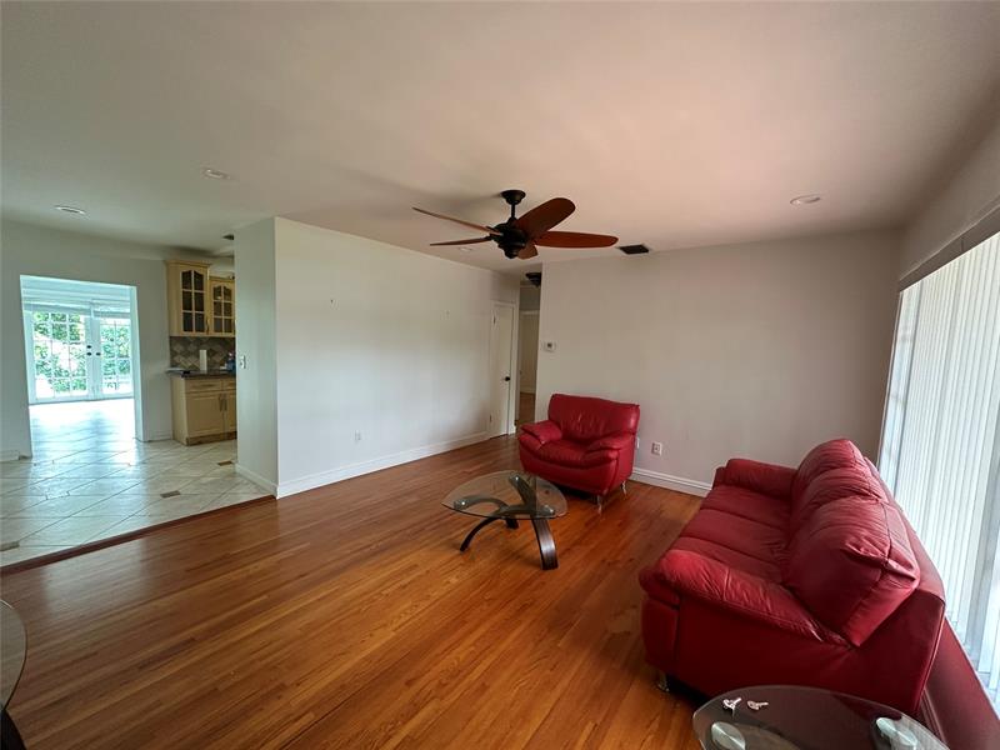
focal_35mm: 14
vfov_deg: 85.7
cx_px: 500
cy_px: 375
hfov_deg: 102.1
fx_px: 404
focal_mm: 2.22
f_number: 2.2
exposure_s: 1/99
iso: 200
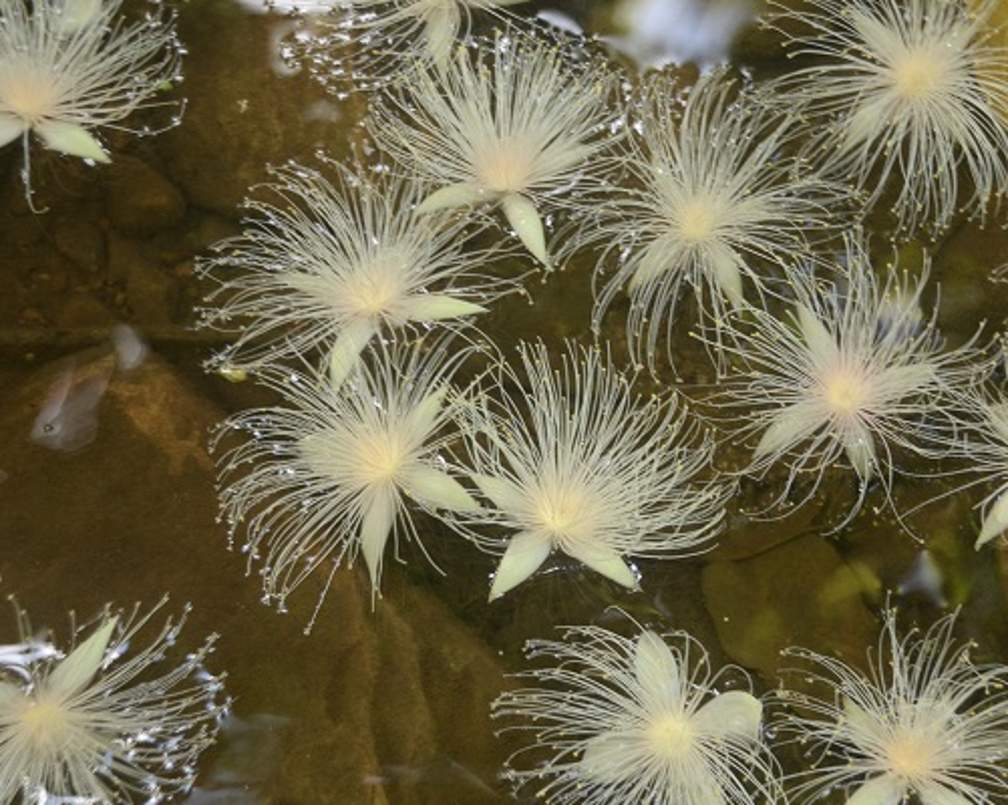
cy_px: 473
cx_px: 606
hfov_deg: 23.5
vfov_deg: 18.9
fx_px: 2415
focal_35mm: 81
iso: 400
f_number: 5
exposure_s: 1/25
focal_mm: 40
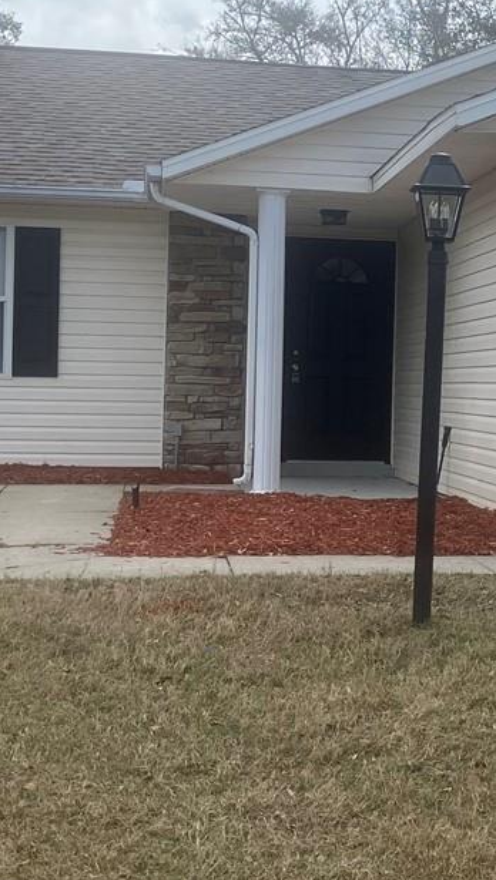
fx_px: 1846
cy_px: 384
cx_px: 546
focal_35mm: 79
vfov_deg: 26.8
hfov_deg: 14.9
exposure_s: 1/1473
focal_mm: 3.99
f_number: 1.8
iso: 32
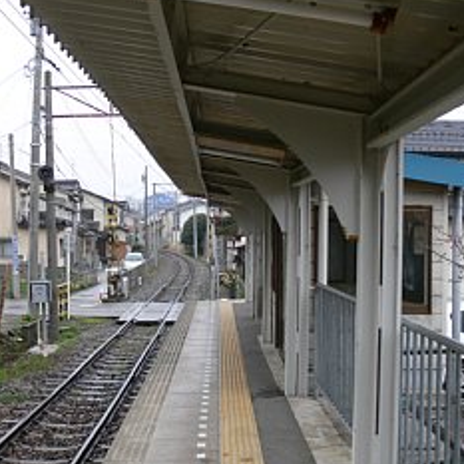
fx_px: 804
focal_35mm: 53
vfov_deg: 32.2
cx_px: 173
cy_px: 239
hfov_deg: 32.1
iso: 80
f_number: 3.2
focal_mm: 7.4
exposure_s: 1/60
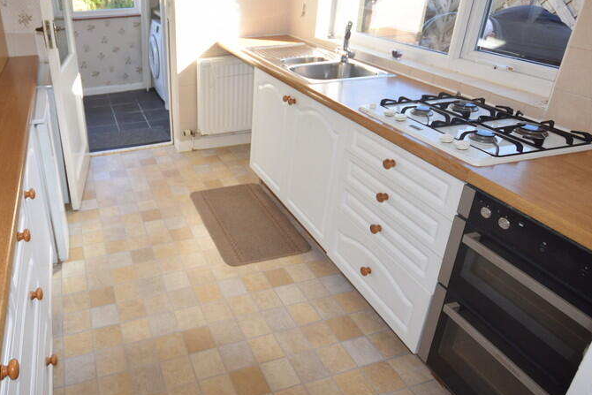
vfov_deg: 48.5
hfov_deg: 66.1
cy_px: 148
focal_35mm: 26
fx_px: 434
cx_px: 181
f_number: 5.6
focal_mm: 11.5
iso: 280
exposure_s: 1/125
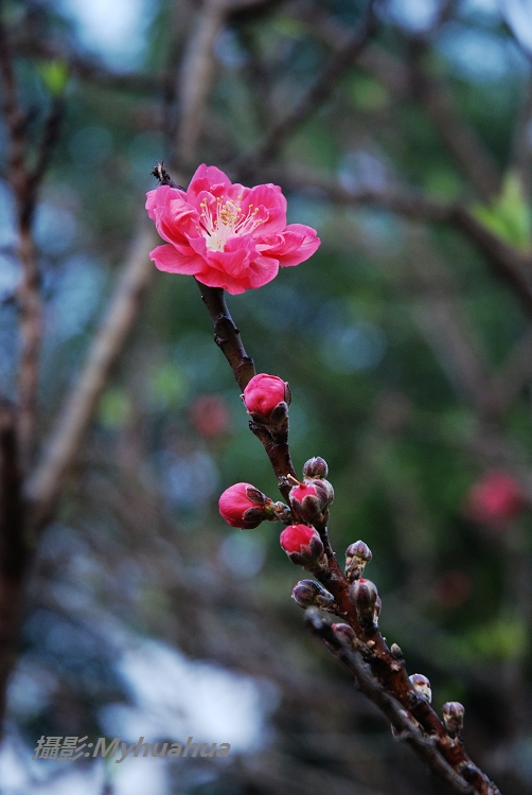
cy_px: 398
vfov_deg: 19.4
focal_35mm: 105
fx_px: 2321
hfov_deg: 13.1
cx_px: 266
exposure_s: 1/125
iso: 500
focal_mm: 70
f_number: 4.5
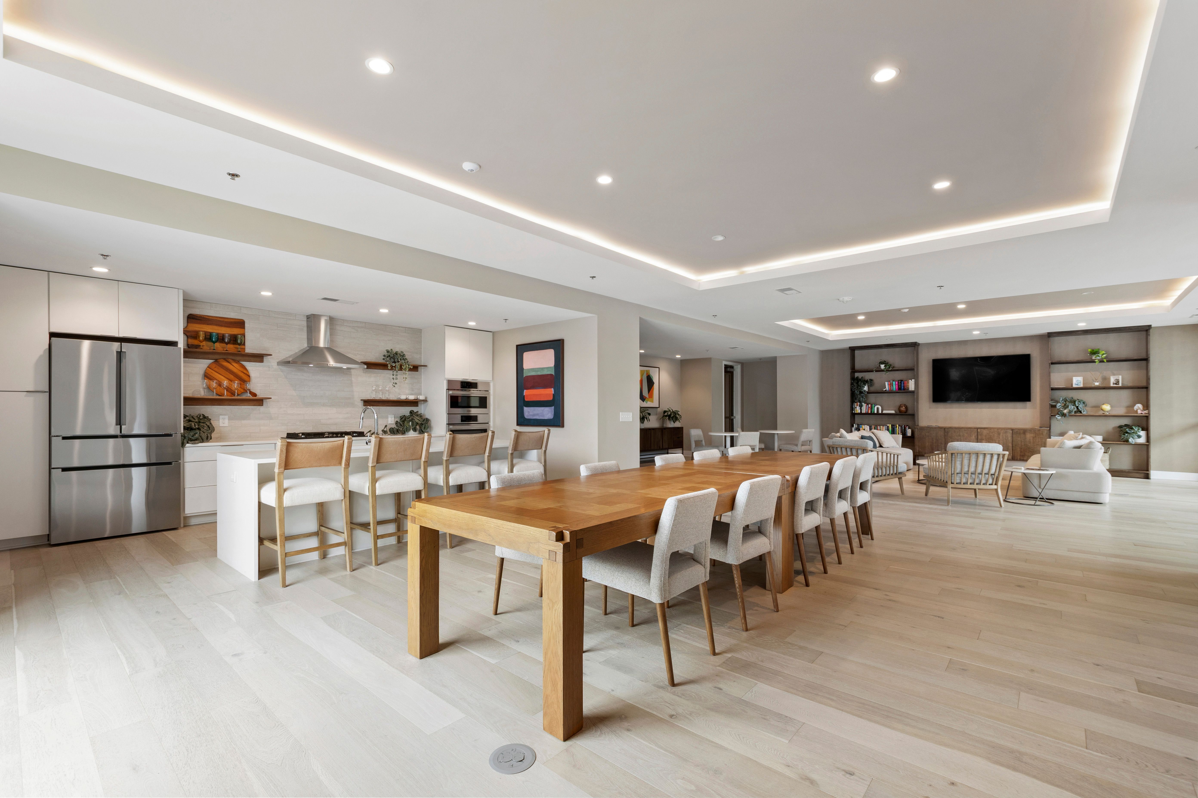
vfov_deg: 77.3
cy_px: 399
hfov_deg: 100.4
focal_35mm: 15
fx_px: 499
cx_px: 599
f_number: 8
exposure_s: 1/3
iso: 100
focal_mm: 10
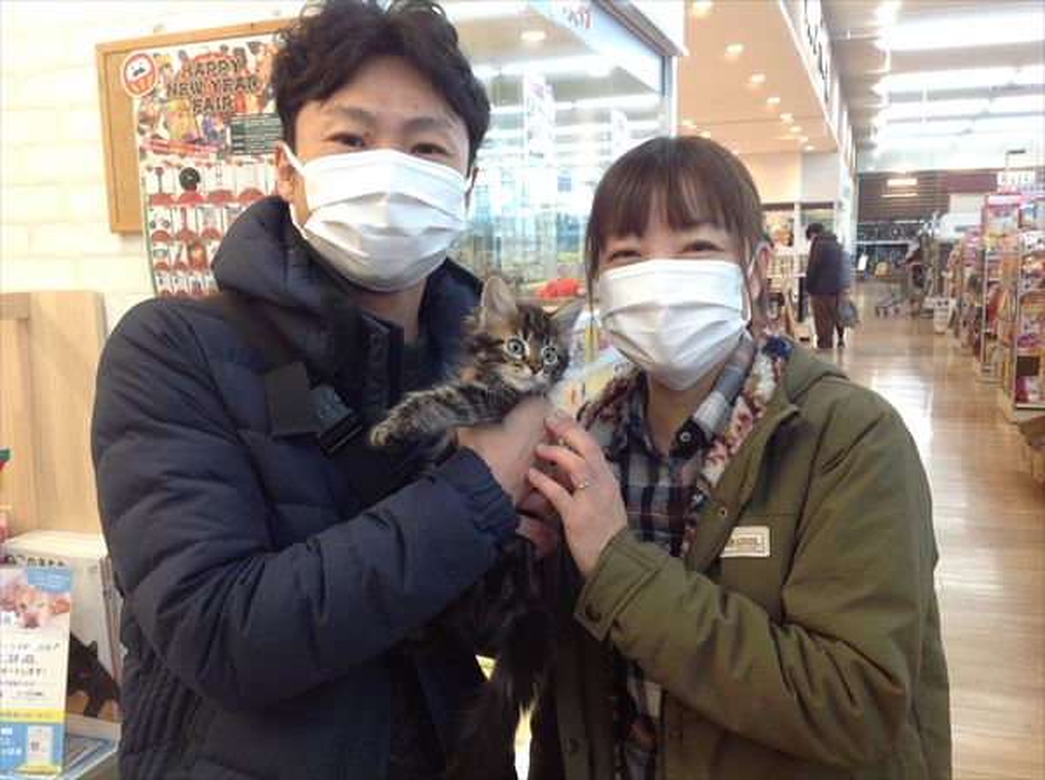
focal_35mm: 35
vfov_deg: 40.6
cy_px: 390
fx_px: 1055
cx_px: 522
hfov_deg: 52.7
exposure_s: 1/24
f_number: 2.4
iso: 64
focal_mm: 4.28
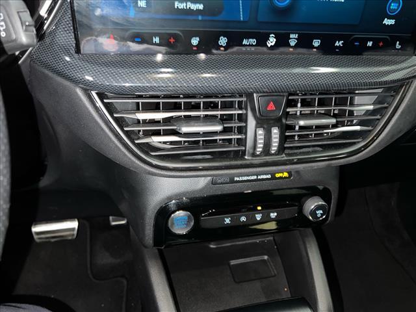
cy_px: 156
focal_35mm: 26
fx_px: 312
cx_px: 208
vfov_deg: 53.1
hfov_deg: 67.3
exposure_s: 1/5
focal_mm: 5.7
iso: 32
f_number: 1.5
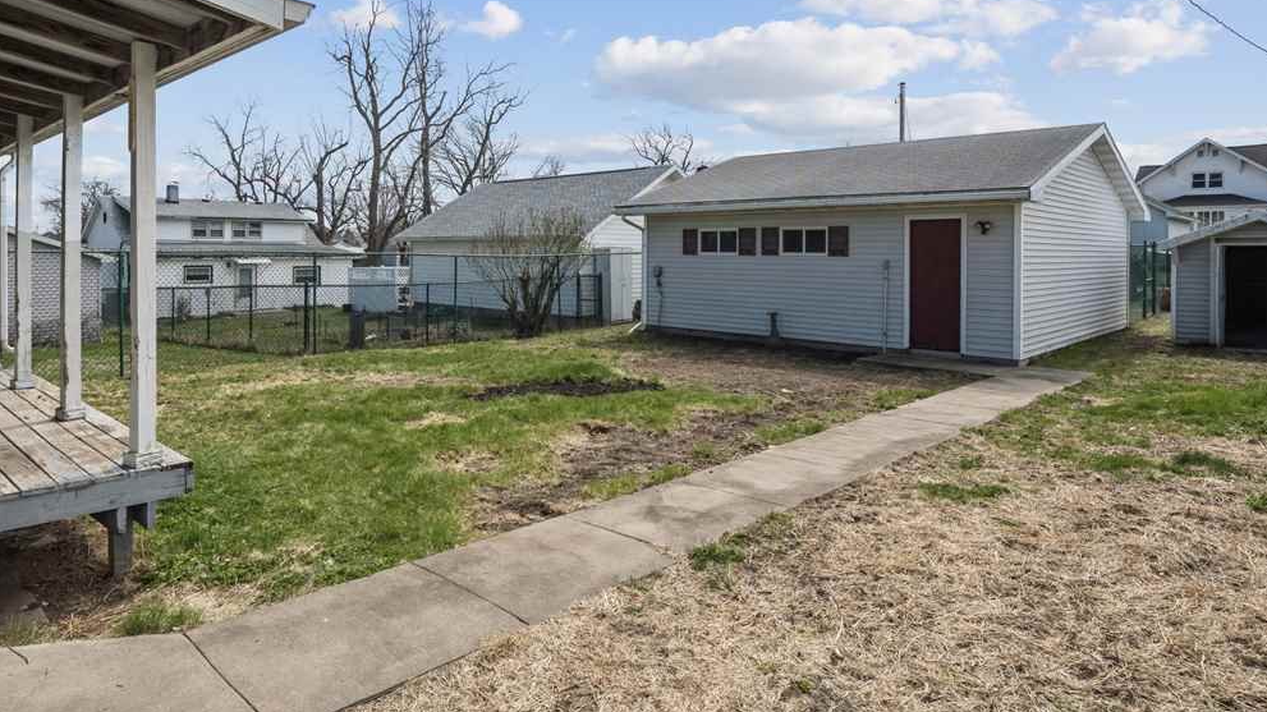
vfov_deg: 48.7
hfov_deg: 78.7
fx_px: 773
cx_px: 632
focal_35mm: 23
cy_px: 240
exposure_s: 1/2000
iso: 400
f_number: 8
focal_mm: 17
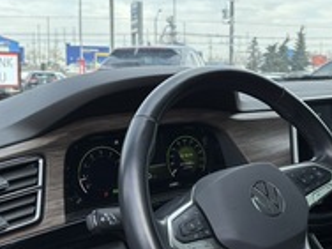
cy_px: 137
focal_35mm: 58
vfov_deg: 25.2
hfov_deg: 32.9
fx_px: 556
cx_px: 226
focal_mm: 5.96
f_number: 1.6
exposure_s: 1/997
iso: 50
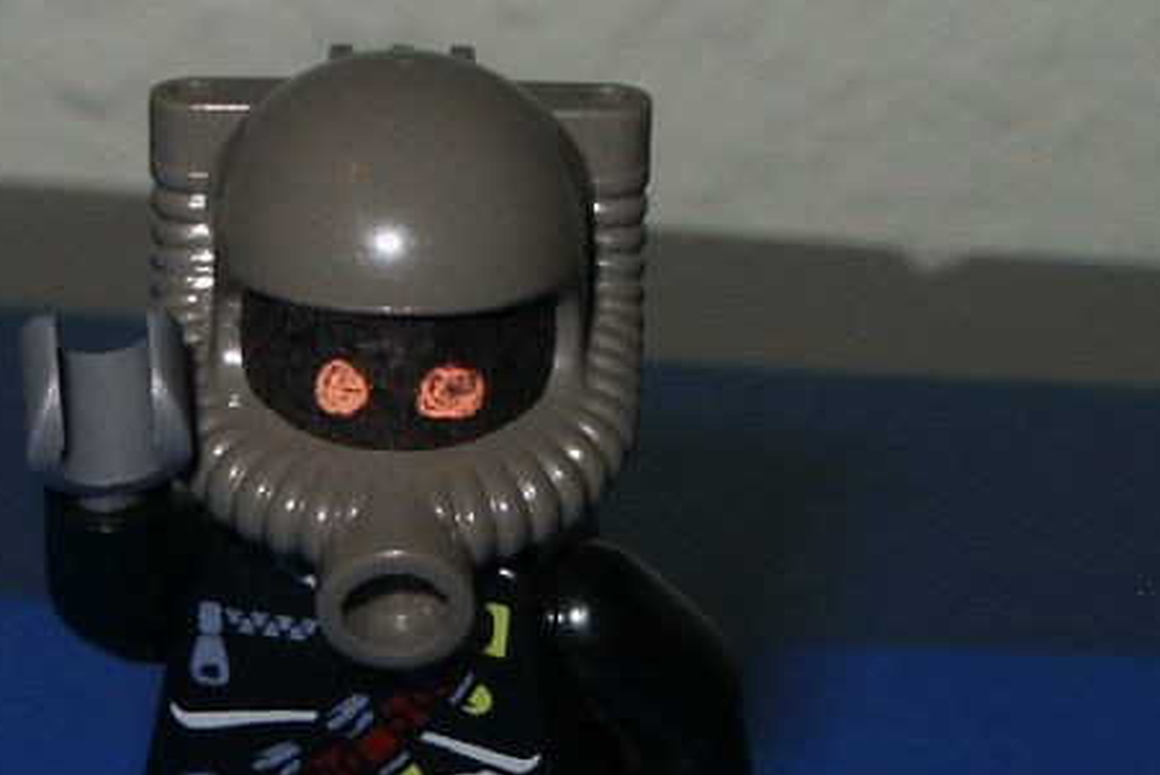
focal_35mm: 230
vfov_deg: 6.0
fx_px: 7413
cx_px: 517
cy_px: 574
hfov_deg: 8.9
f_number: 8
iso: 64
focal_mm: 15.5
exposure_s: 1/60
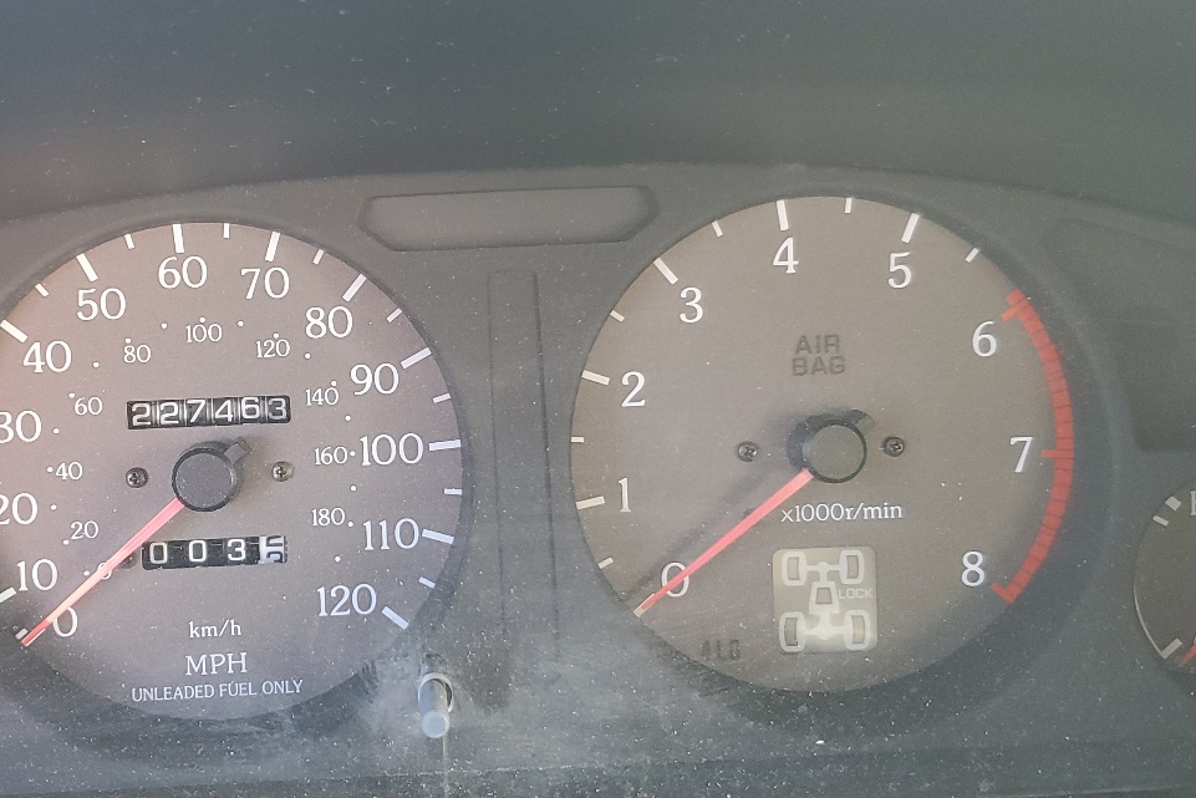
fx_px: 1495
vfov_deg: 29.9
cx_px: 465
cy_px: 427
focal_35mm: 45
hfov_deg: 43.3
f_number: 1.5
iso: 70
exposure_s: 1/60.2
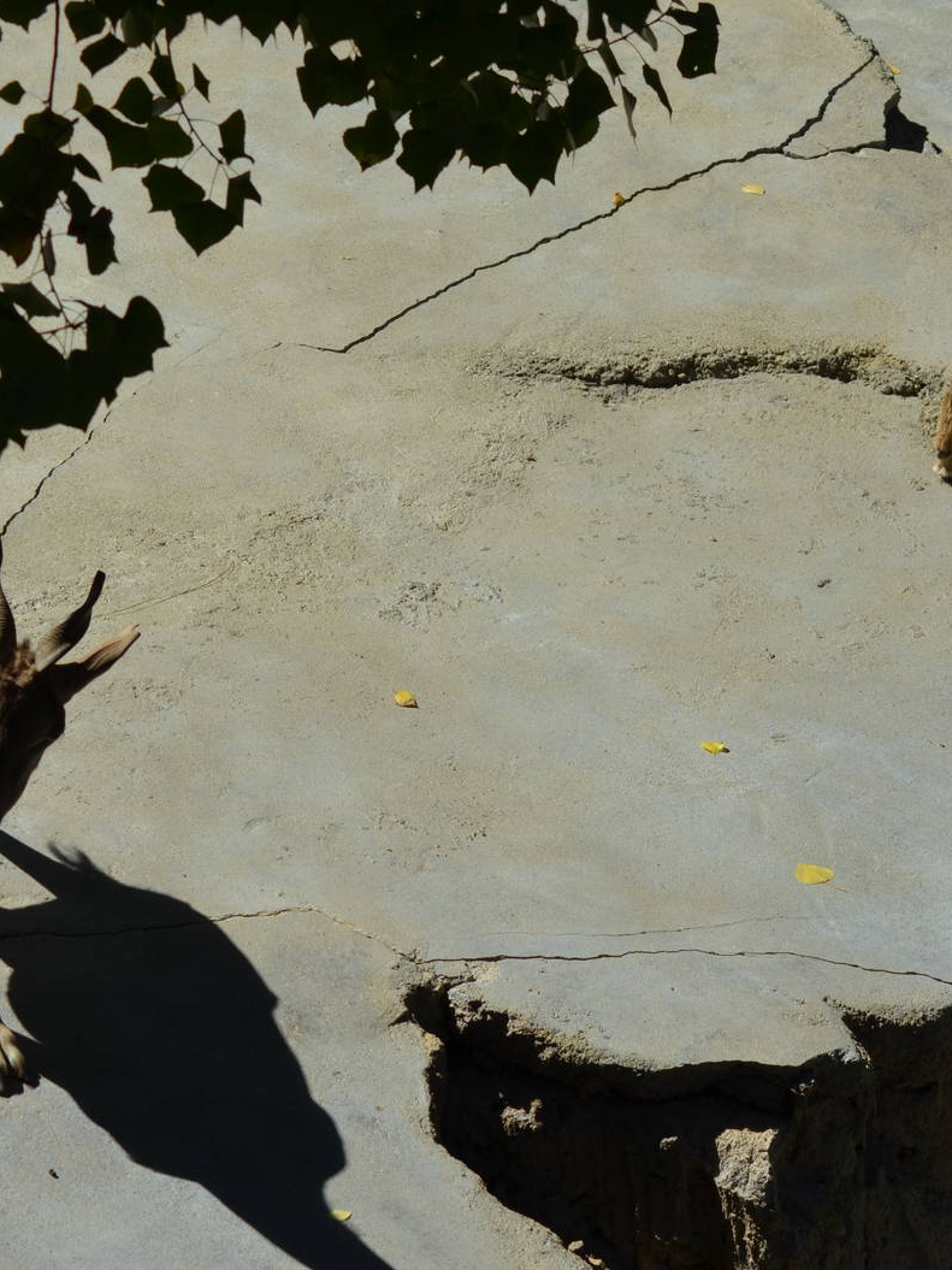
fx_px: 6005
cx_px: 662
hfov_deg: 9.1
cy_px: 636
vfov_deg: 12.1
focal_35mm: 164
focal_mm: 75
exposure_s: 1/1000
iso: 200
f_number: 8
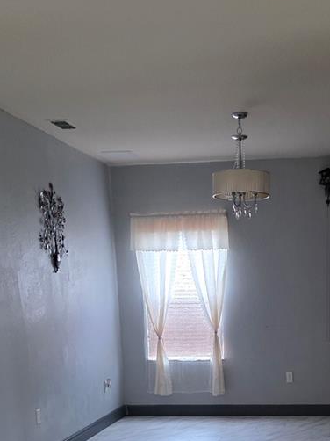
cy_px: 429
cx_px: 240
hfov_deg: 26.3
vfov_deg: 32.5
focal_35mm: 55
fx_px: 700
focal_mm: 6.3
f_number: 1.7
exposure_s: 1/120
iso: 800
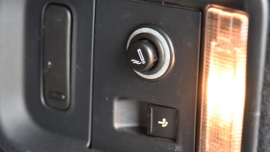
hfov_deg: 10.3
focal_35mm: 209
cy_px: 82
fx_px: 1497
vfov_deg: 5.8
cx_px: 125
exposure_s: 1/25
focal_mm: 120
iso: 500
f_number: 4
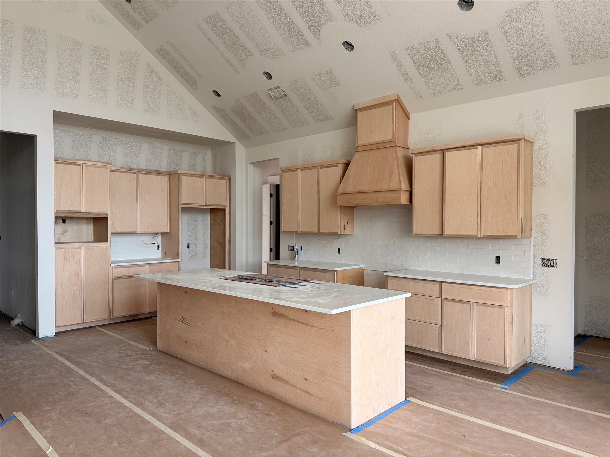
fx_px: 423
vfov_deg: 56.8
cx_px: 305
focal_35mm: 24
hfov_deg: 71.6
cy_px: 228
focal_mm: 6.76
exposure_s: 1/60
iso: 250
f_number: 1.78
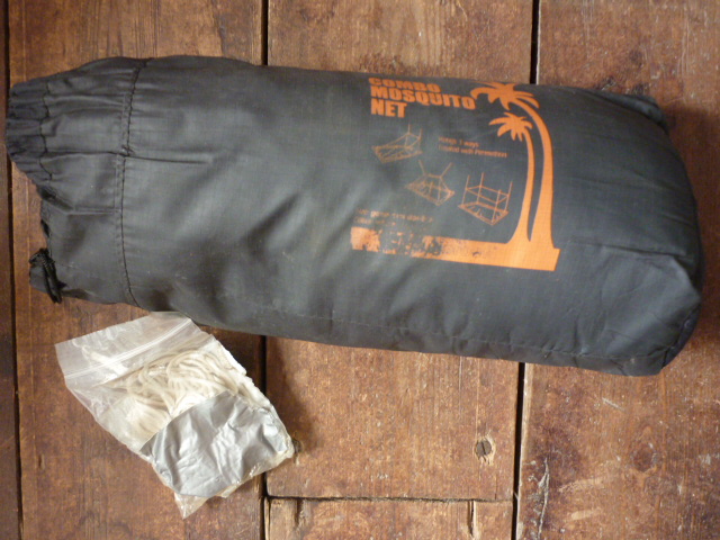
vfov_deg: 42.9
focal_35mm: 33
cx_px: 360
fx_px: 686
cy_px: 270
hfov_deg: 55.4
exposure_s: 1/30
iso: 400
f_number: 2.8
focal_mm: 5.5
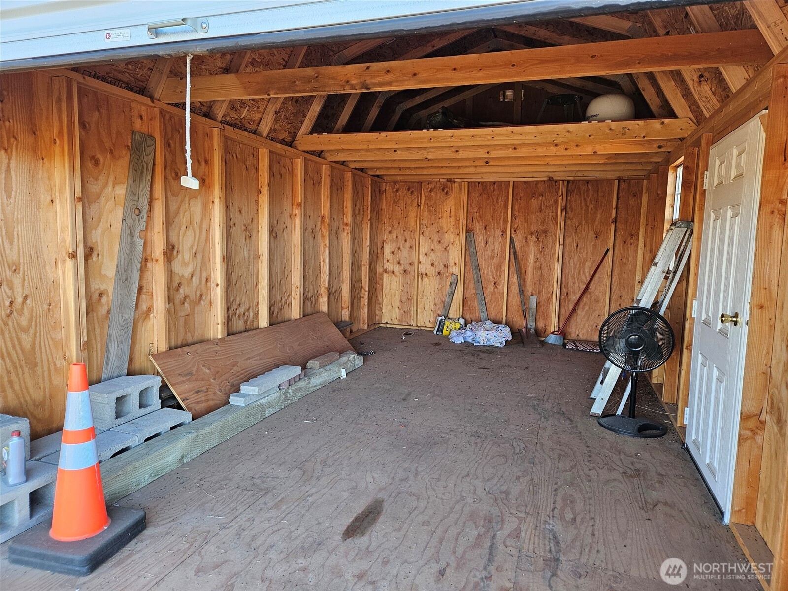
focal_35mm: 23
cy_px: 296
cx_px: 394
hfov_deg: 73.9
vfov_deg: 58.9
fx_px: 524
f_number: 1.8
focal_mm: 5.4
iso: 125
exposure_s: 1/207
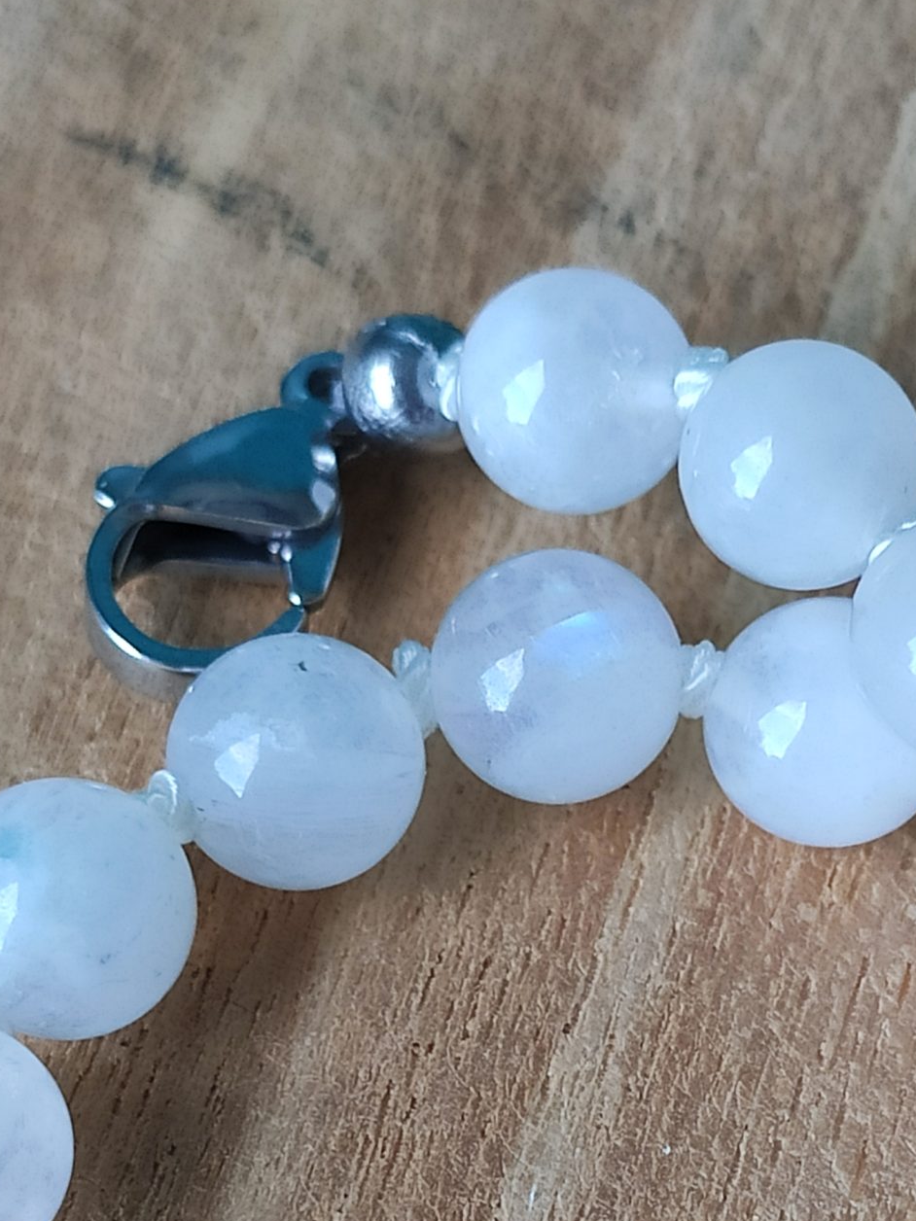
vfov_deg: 35.0
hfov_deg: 27.2
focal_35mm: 53
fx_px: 1870
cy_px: 986
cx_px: 661
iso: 430
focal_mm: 4.77
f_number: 1.75
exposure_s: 1/50
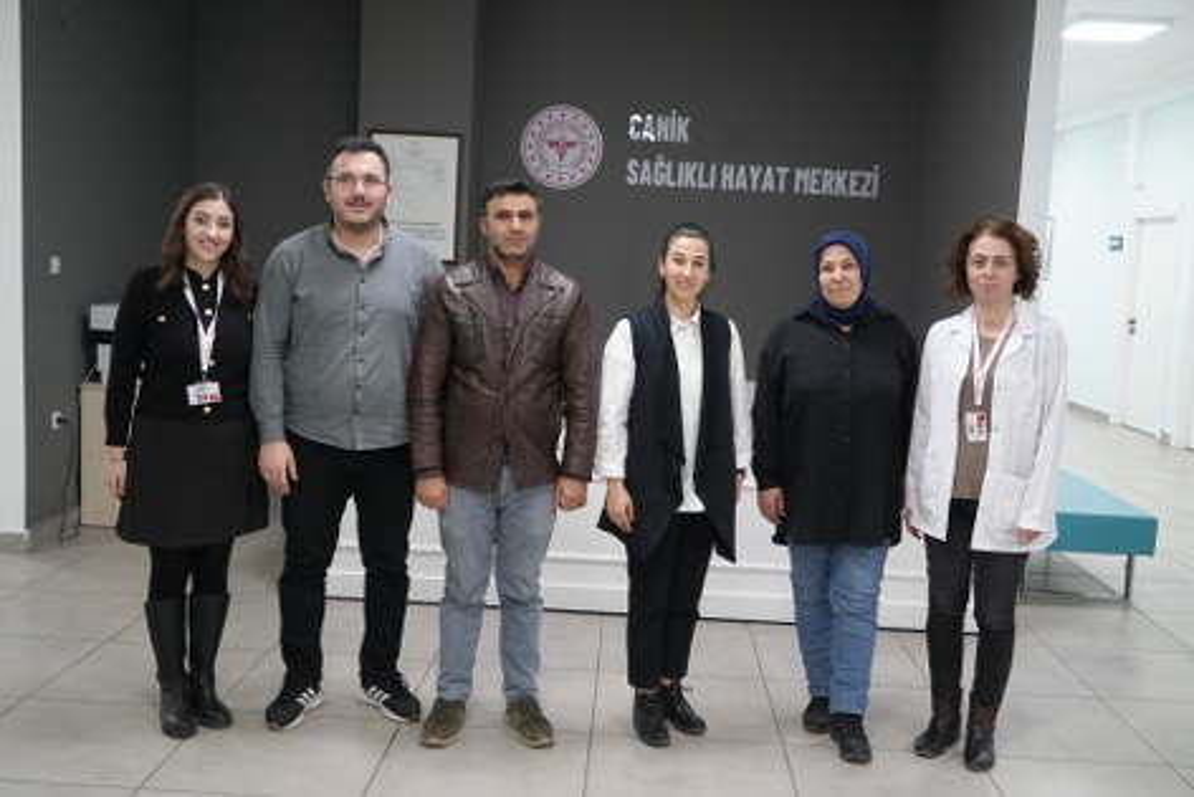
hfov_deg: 51.9
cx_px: 597
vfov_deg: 36.0
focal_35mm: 37
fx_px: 1227
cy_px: 398
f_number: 4
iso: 3200
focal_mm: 37
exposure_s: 1/160
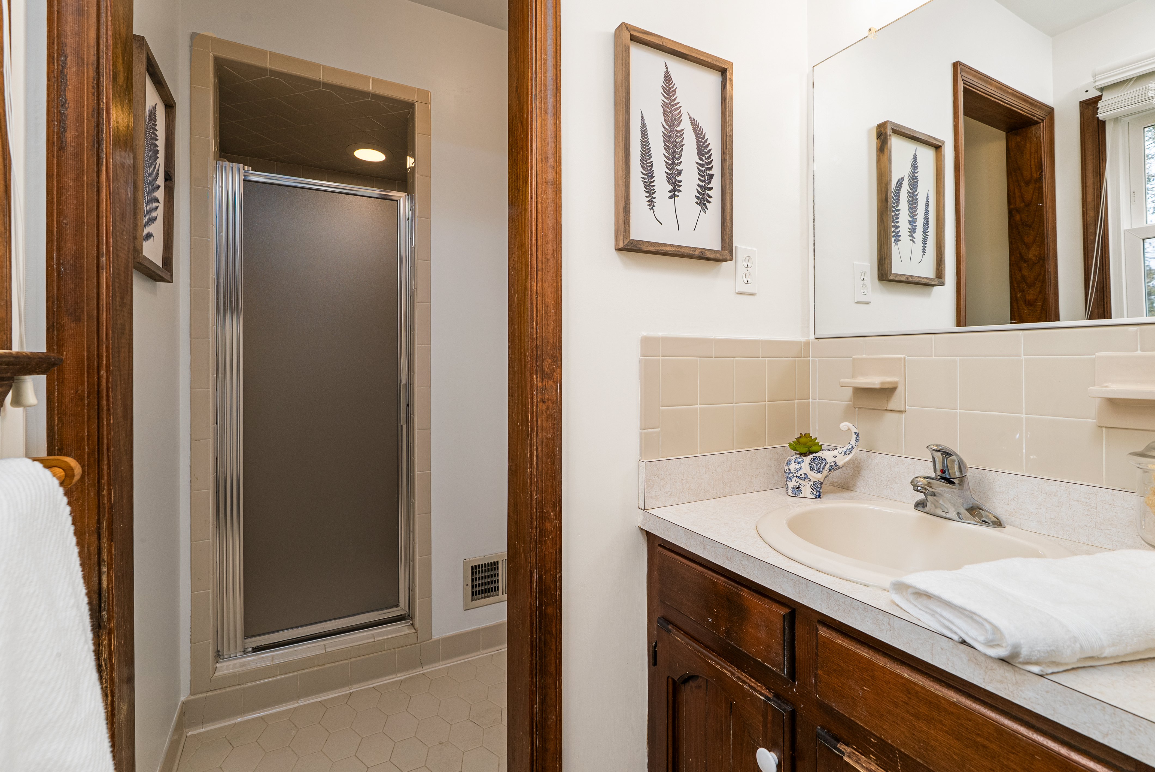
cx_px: 578
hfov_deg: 96.7
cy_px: 386
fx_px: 514
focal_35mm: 16
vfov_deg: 73.8
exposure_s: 1/20
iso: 400
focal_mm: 16
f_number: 7.1
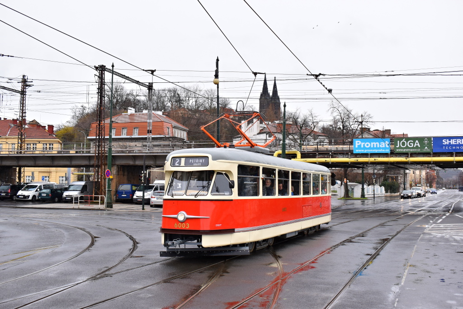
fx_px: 482
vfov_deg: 35.5
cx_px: 232
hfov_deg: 51.3
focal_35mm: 38
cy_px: 154
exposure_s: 1/250
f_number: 7.1
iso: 400
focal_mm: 25
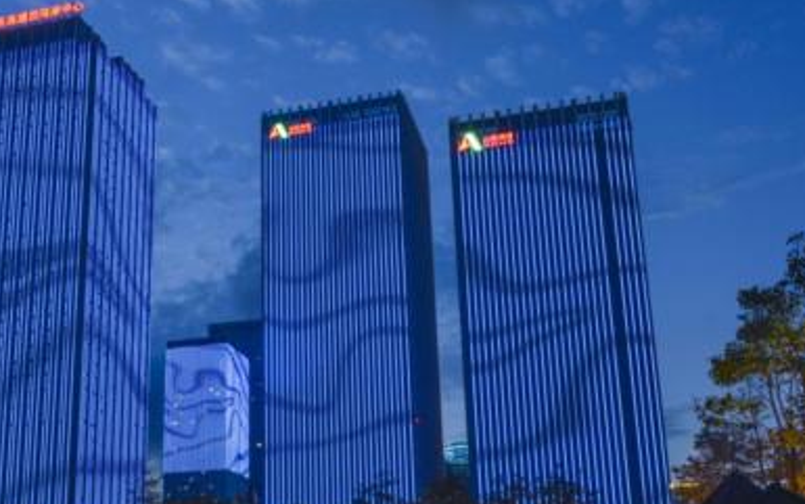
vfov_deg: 28.4
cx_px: 322
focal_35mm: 45
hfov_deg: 44.1
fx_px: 988
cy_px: 341
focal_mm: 34
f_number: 10
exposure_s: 1/6
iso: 640
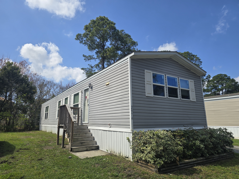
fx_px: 159
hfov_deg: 73.9
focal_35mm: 23
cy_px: 90
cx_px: 120
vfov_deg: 58.9
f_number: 1.7
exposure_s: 1/868
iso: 12
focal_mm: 6.3
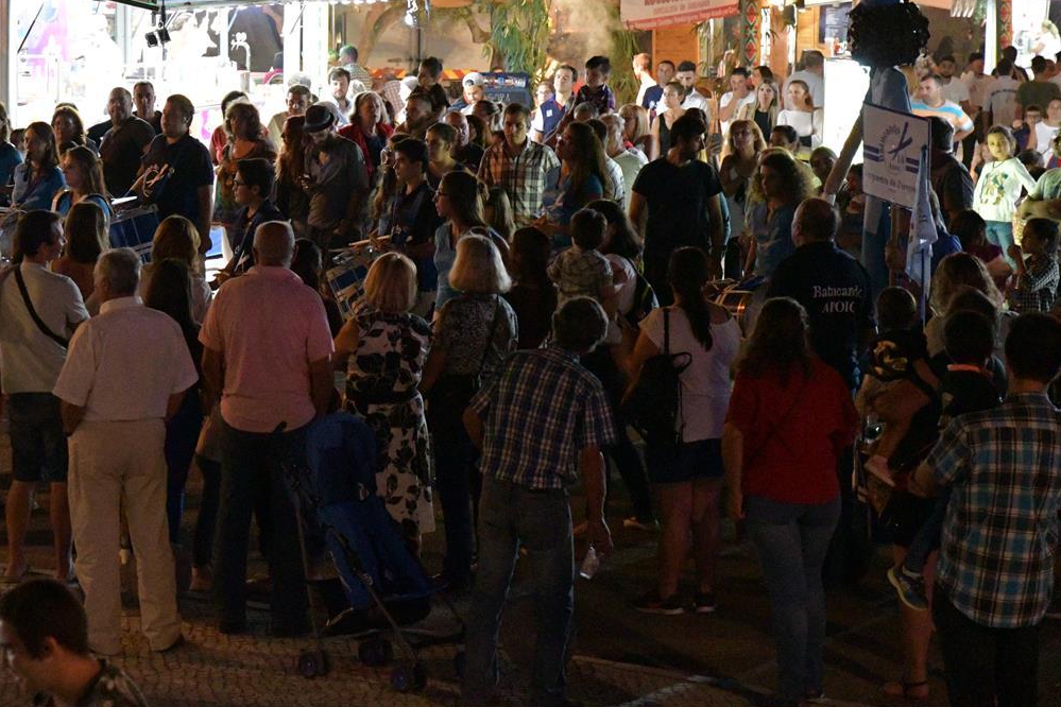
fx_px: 3943
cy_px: 146
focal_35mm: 134
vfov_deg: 10.2
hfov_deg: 15.2
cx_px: 208
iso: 10000
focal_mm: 55
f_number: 4
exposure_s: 1/160
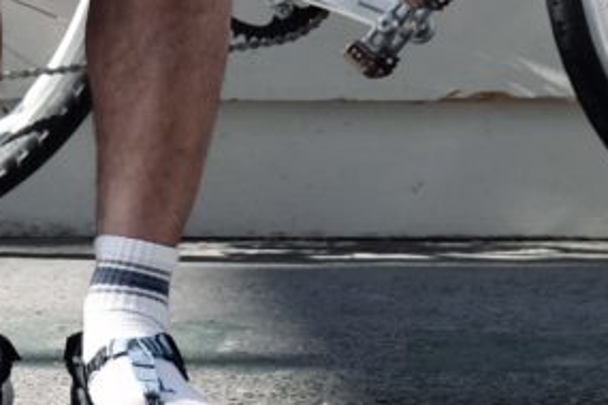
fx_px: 7954
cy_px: -606
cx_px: -169
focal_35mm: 471
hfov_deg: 4.4
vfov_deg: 2.9
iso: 250
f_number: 2.5
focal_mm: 56
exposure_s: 1/2000
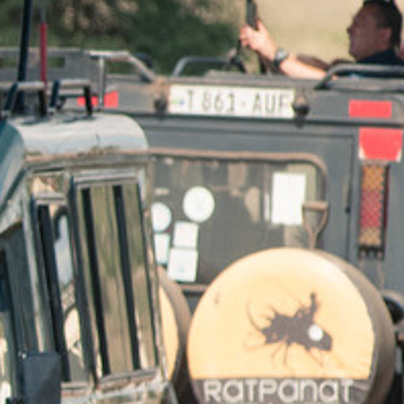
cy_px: 312
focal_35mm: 1236
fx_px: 16320
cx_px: -302
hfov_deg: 1.4
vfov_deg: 1.4
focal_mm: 200
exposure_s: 1/1600
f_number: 5.6
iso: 400
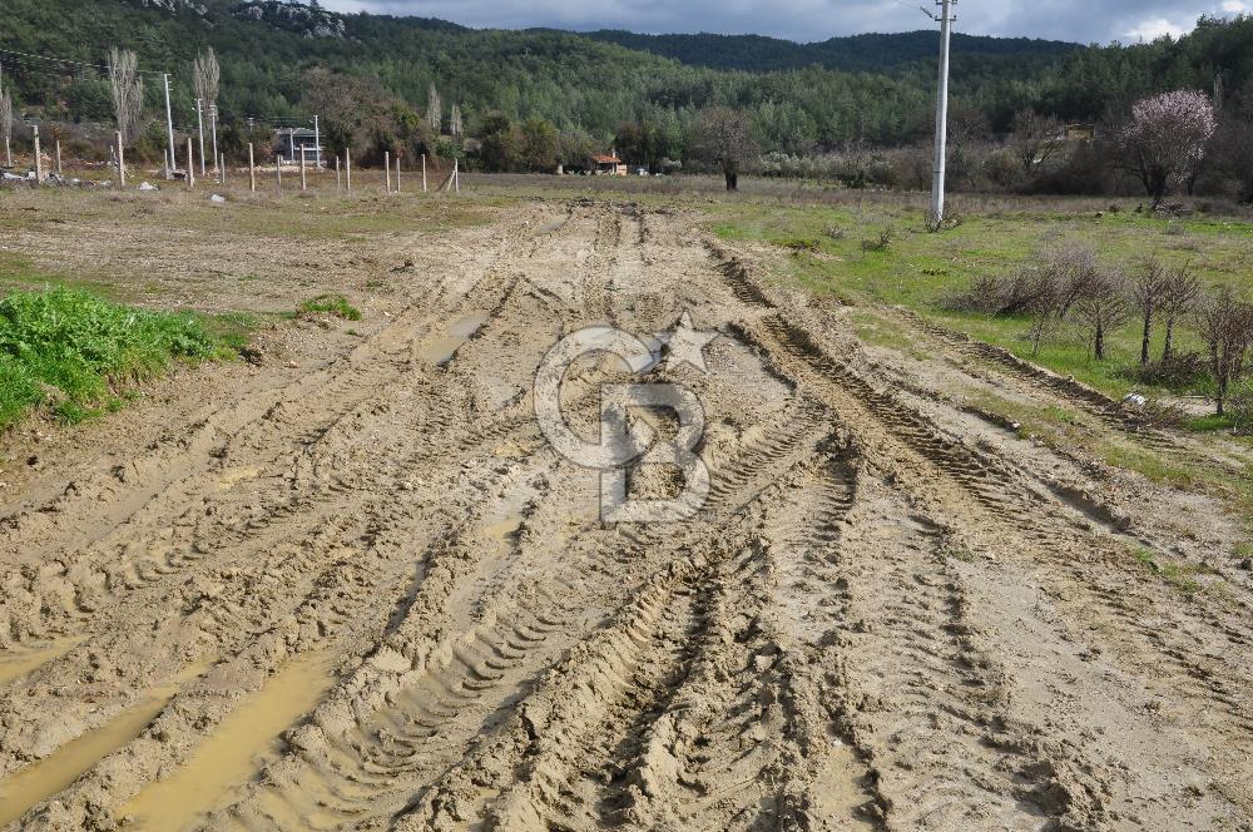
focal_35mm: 36
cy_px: 416
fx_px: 1251
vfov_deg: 36.8
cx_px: 626
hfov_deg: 53.2
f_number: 10
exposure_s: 1/250
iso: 200
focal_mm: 24
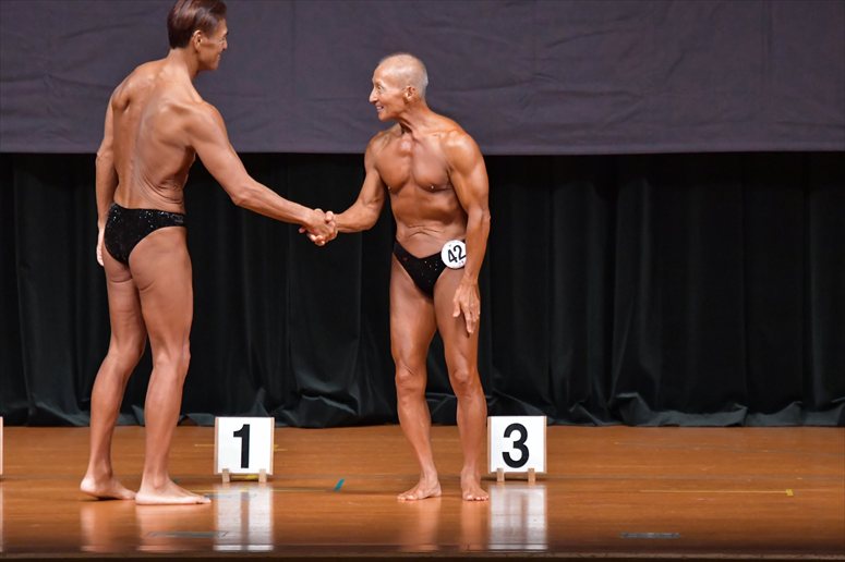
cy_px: 281
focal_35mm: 285
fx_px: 6686
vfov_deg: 4.8
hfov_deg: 7.2
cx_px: 422
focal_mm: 190
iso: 6400
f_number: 5.6
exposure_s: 1/400
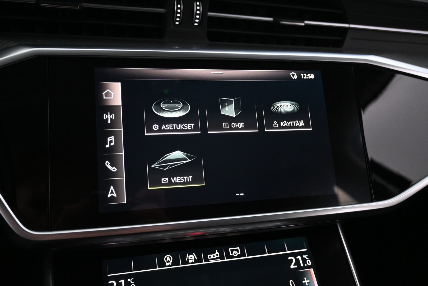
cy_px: 143
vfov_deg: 41.7
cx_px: 214
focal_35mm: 32
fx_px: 374
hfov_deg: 59.5
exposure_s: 1/30
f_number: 4
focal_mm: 21
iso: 2500
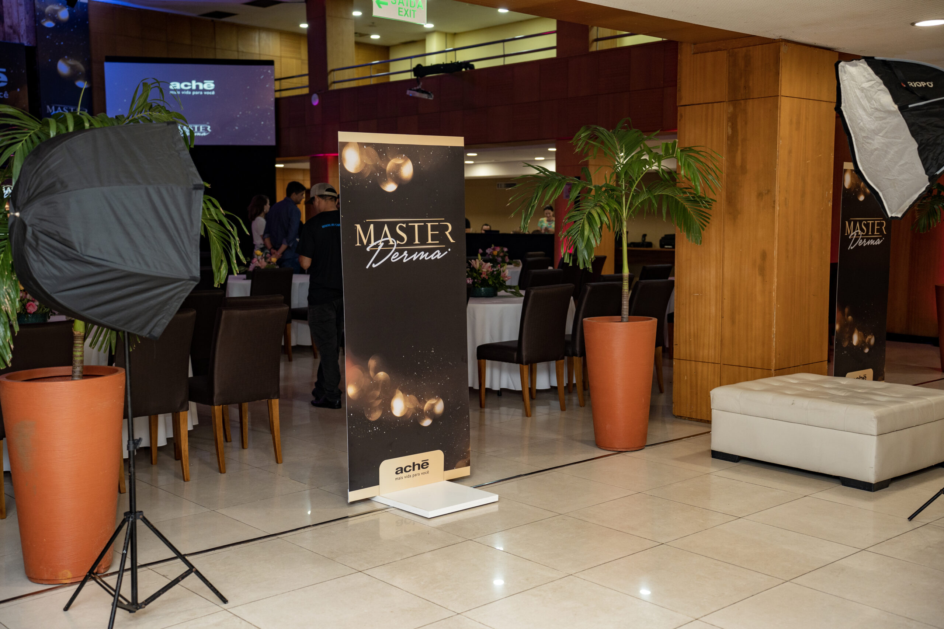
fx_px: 1023
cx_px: 472
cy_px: 314
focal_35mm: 39
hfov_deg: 49.6
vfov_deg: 34.2
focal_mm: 39
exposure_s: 1/90
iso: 800
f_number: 2.8
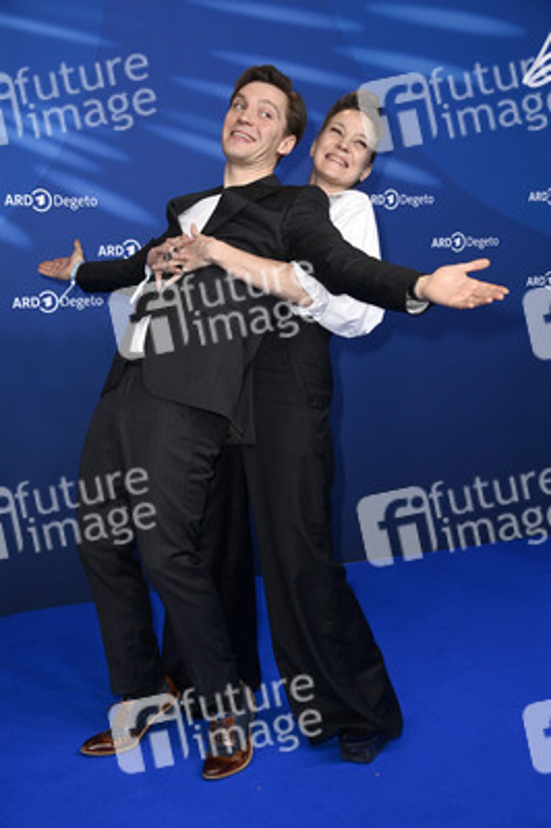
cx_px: 276
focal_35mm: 56
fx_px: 1288
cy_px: 414
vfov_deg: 35.7
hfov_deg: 24.2
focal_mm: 56
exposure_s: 1/250
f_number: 5.6
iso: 800
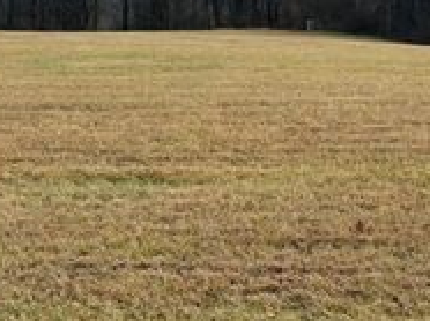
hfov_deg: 27.4
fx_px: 868
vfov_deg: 19.8
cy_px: -54
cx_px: 324
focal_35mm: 70
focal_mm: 5.96
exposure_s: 1/5618
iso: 50
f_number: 1.6
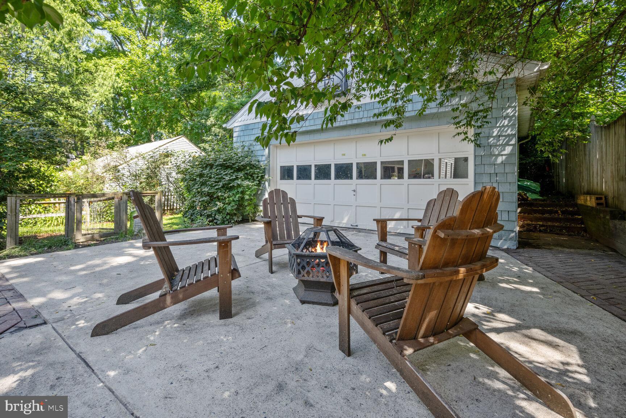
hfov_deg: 98.5
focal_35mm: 16
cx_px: 313
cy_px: 209
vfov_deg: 75.5
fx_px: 270
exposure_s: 1/50
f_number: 8
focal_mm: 15.5
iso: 200
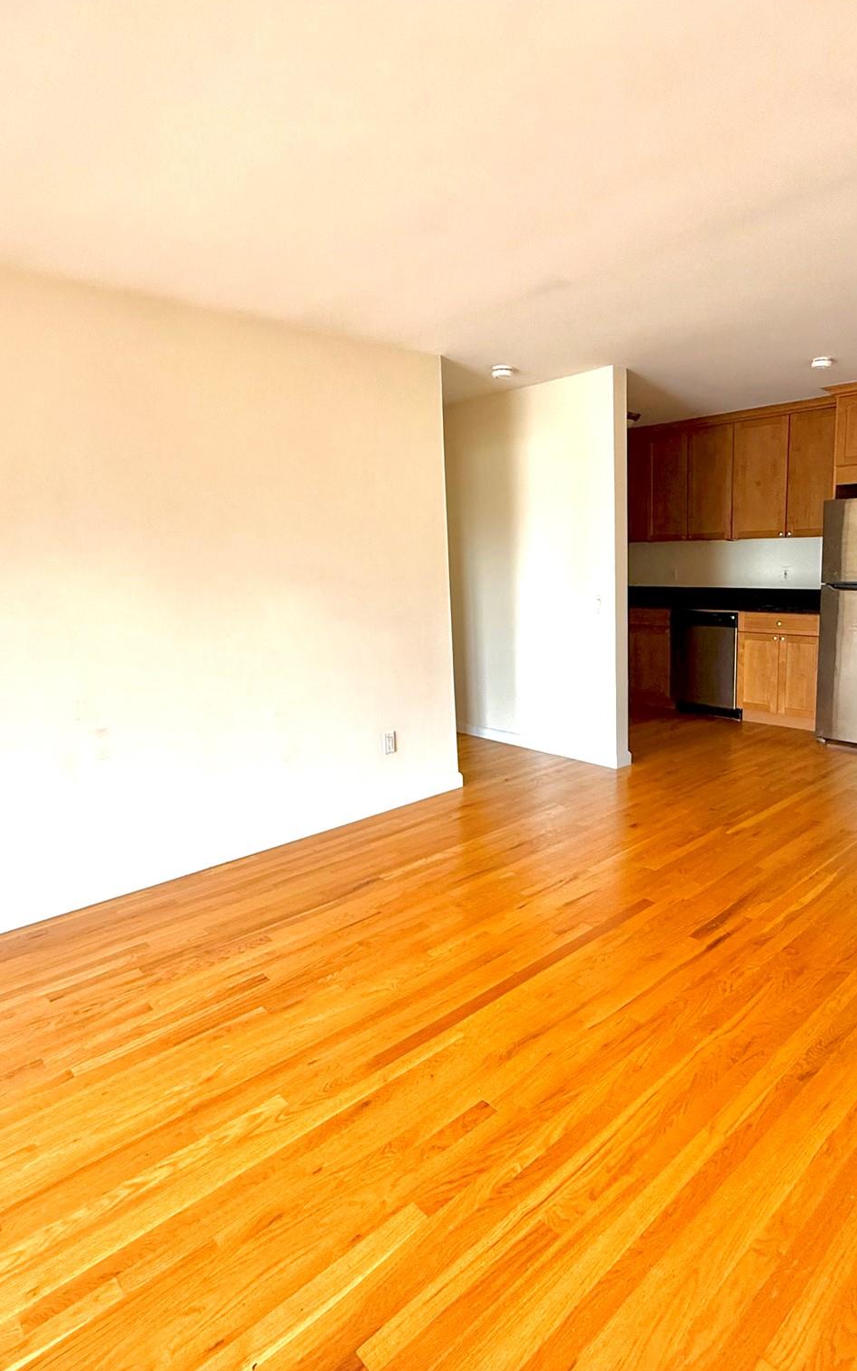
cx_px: 521
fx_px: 747
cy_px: 682
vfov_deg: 85.1
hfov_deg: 59.1
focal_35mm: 20
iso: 320
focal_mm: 2.22
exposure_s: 1/99
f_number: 2.2
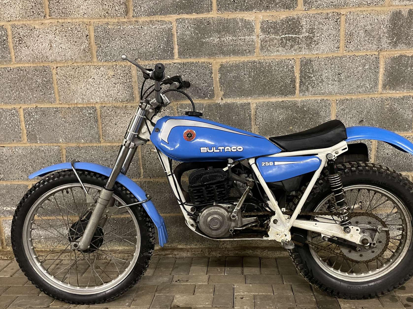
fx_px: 370
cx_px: 227
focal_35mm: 31
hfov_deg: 58.2
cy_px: 169
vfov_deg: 45.4
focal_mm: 4.2
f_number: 1.6
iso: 500
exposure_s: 1/33
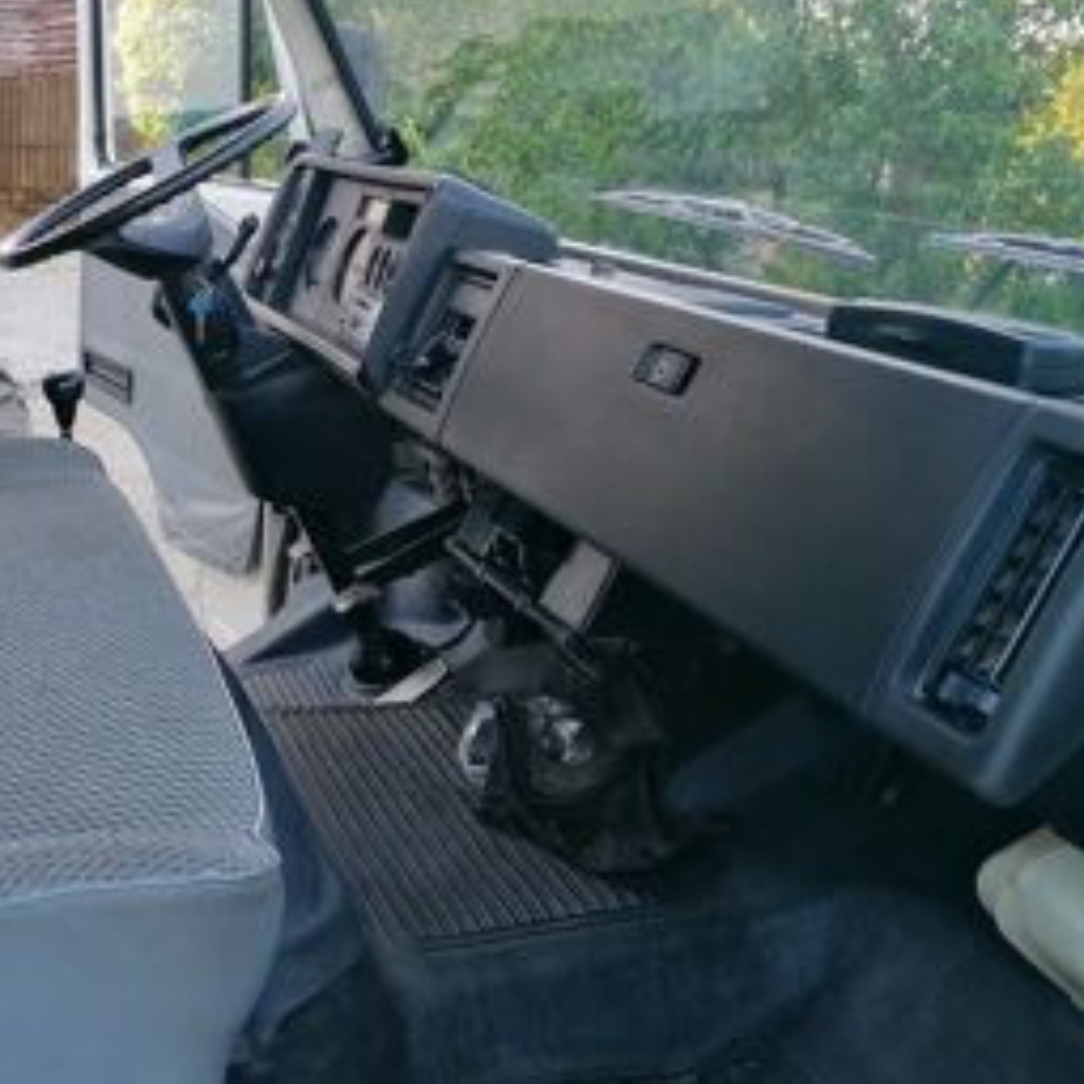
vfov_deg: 37.5
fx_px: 1594
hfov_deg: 35.5
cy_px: 506
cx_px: 119
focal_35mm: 45
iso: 64
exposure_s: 1/100
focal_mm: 4.75
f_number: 1.8
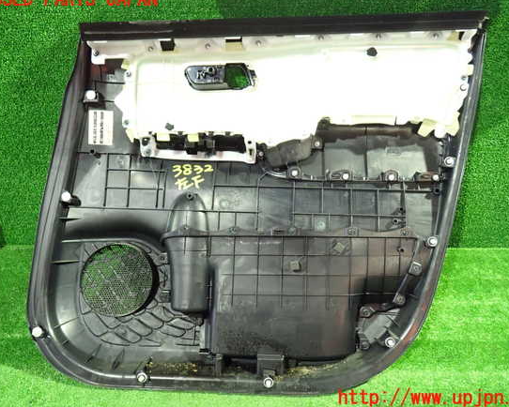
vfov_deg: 53.2
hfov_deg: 64.0
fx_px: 407
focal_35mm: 27
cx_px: 269
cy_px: 199
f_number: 2
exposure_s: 1/20
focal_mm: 4.5
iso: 800
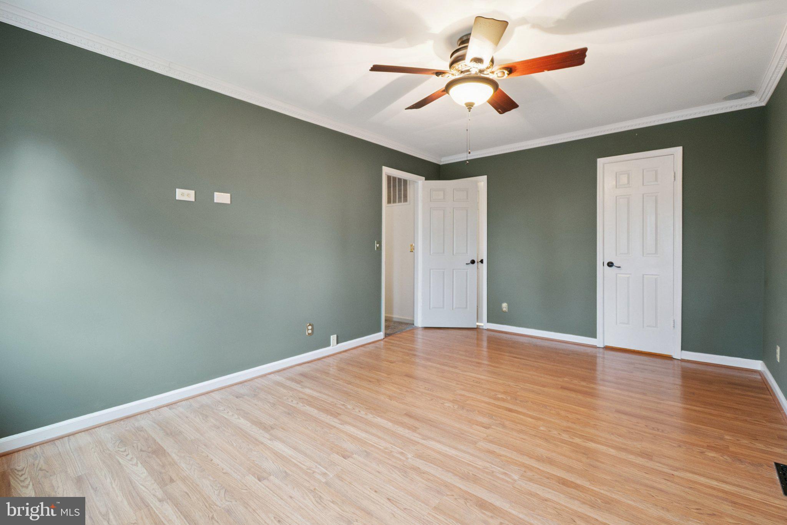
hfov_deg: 100.4
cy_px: 262
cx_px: 394
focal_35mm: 15
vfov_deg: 77.3
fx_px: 328
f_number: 5.6
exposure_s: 1/5
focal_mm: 10
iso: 400
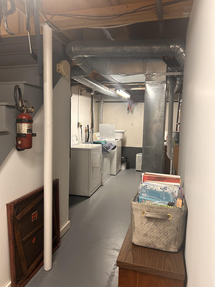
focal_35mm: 26
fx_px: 215
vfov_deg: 67.3
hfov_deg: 53.1
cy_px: 144
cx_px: 108
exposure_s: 1/70
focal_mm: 5.7
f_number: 1.5
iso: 125
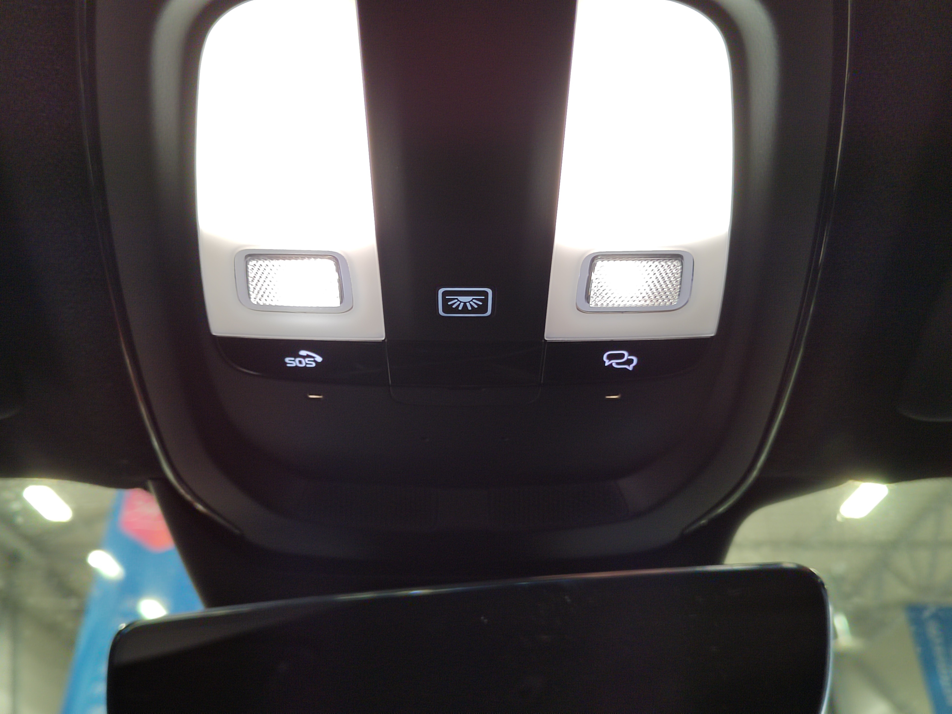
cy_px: 357
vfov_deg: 48.2
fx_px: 798
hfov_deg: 61.7
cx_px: 476
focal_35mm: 29
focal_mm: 5.52
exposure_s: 1/50
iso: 594
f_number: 1.9
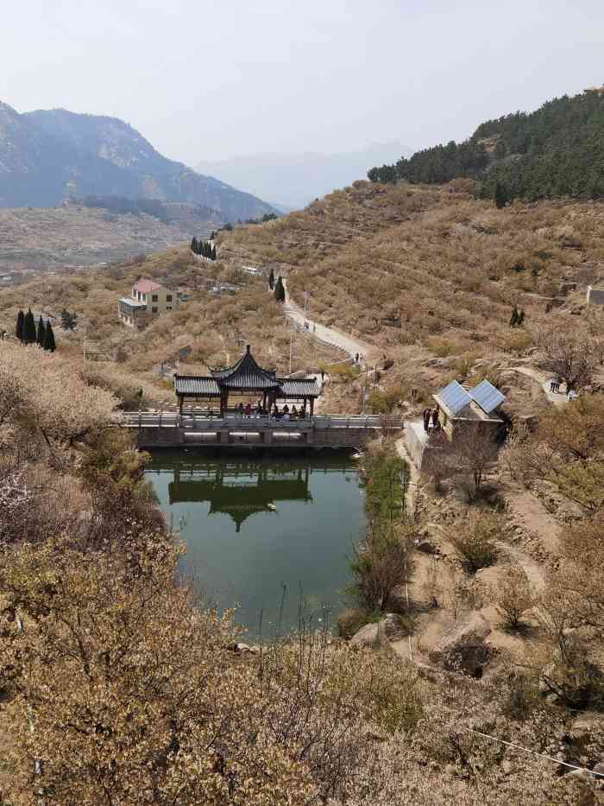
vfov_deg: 52.6
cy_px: 403
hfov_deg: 40.7
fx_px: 814
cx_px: 302
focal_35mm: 35
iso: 50
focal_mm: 6.71
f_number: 1.9
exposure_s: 1/10000
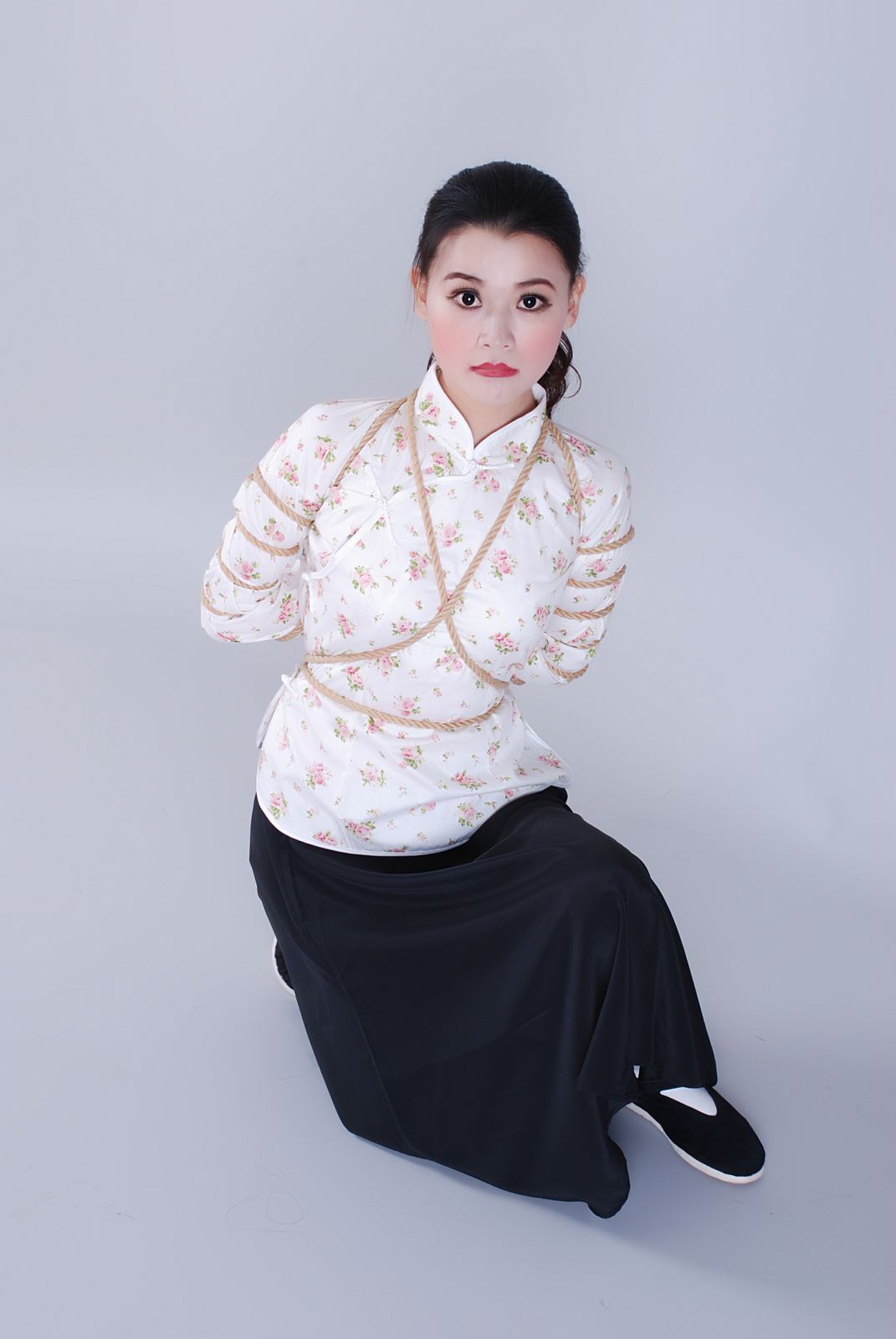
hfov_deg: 23.8
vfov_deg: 35.0
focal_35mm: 57
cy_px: 670
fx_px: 2122
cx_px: 448
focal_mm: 38
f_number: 11
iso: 100
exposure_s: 1/8
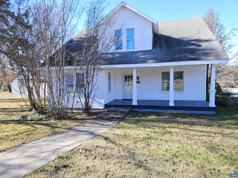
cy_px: 89
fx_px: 158
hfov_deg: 73.9
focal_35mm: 23
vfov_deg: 58.9
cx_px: 119
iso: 25
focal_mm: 5.4
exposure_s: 1/304
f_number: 1.8
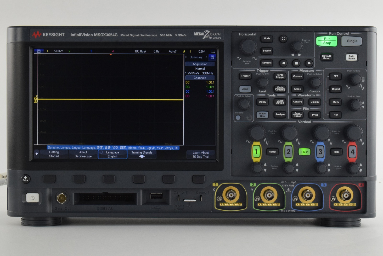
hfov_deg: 26.0
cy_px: 128
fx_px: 830
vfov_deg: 17.5
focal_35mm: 78
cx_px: 192
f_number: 18
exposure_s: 1/60
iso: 1600
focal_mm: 52
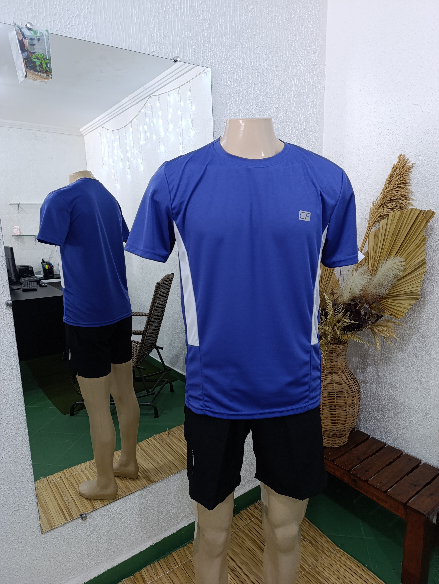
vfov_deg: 73.8
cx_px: 220
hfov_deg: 59.0
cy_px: 292
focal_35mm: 23
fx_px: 388
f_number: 1.6
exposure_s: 1/60
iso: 1000
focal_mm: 6.14
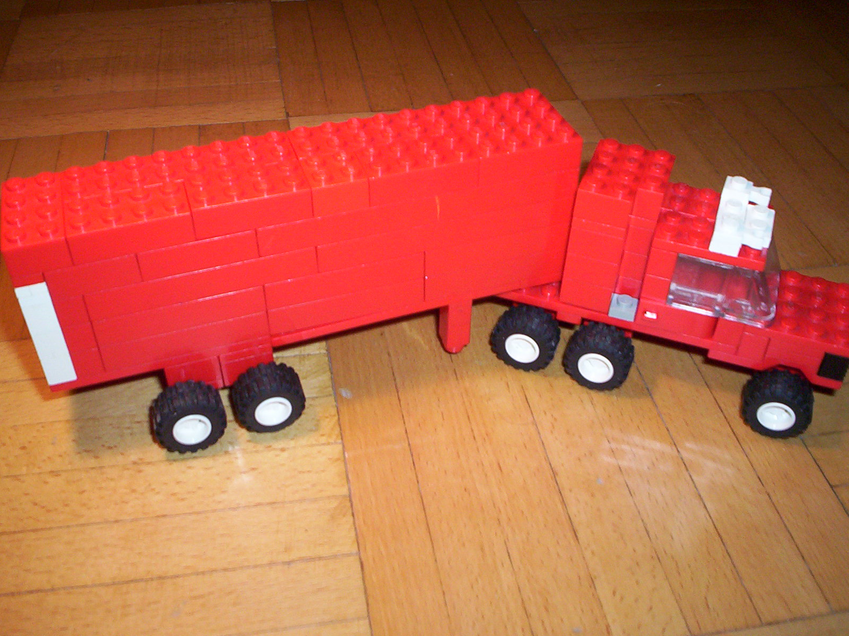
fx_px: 956
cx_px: 425
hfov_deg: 47.9
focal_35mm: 39
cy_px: 315
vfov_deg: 36.8
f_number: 4.5
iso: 140
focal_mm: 4.99
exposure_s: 1/60
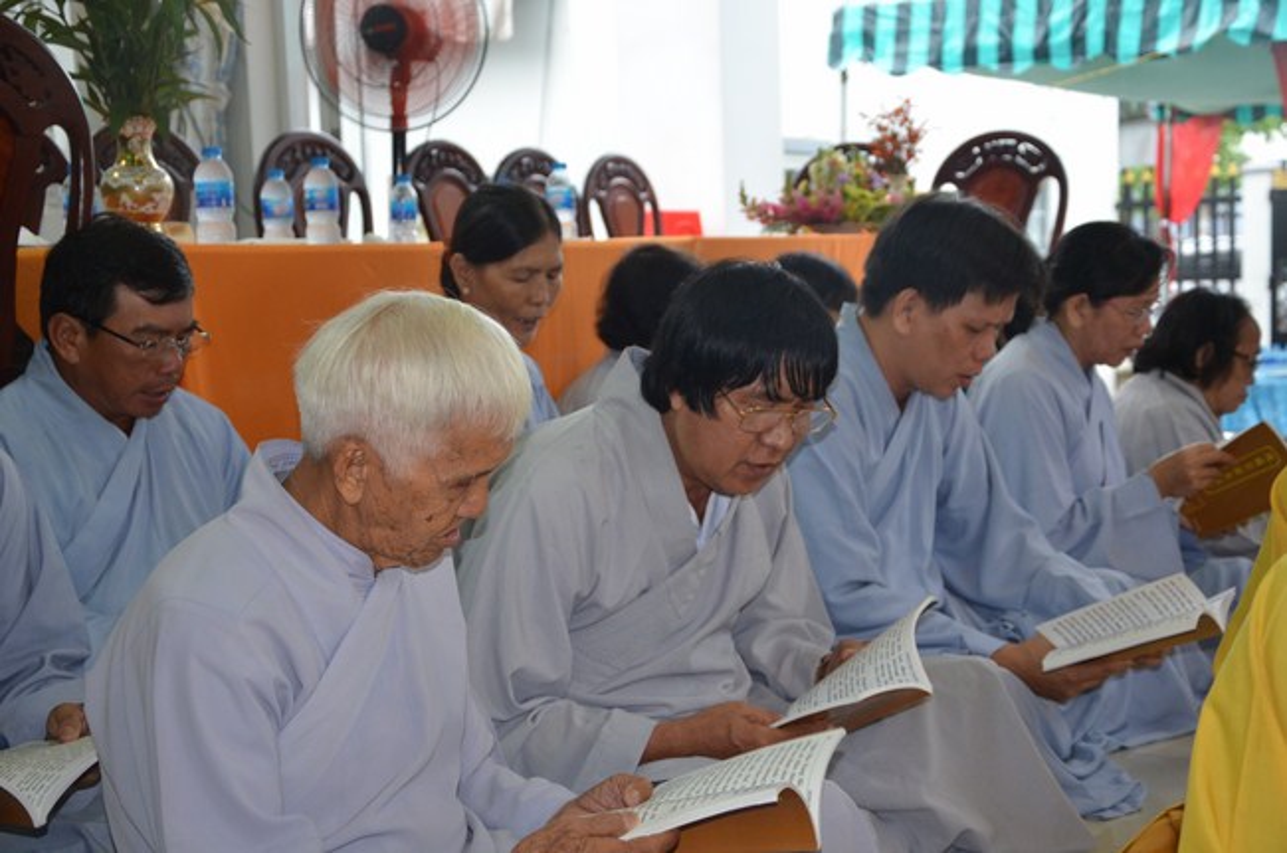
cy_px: 426
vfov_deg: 23.7
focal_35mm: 57
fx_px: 2034
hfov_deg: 35.1
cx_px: 644
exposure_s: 1/60
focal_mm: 38
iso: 640
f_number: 4.5
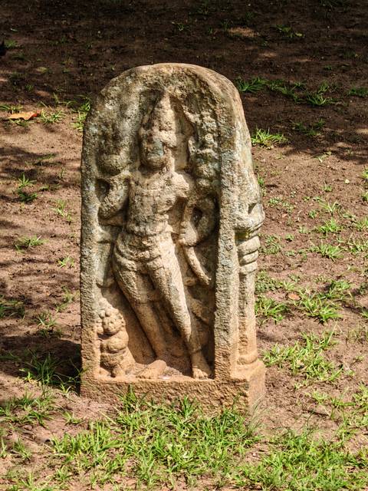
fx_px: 2041
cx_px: 184
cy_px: 246
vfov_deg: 13.7
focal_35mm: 144
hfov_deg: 10.3
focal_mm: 15.38
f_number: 2.6
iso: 100
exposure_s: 1/250
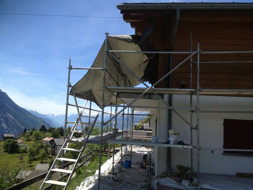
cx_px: 126
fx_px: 256
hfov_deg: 52.6
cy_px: 95
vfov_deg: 40.7
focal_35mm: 35
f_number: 2.4
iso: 50
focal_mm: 4.3
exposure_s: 1/1623
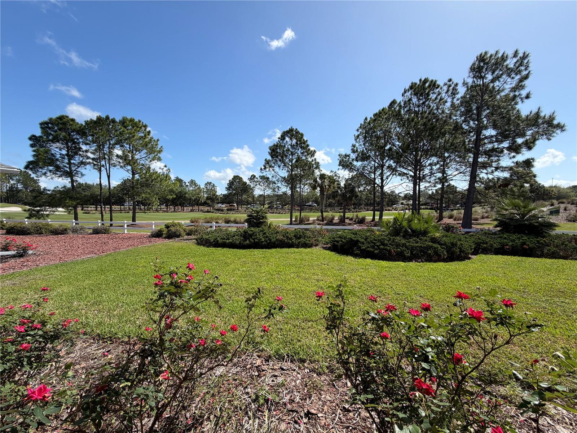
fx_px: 233
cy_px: 216
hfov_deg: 102.1
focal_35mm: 14
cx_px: 288
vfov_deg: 85.7
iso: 25
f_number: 2.2
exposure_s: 1/770
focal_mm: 2.22
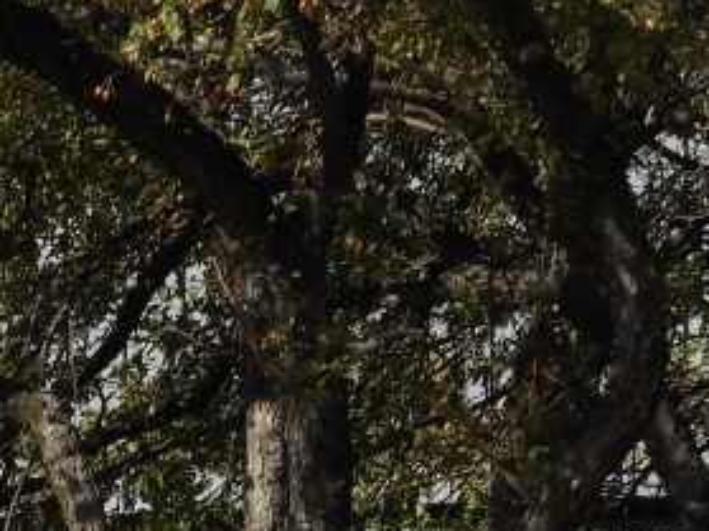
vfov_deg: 5.6
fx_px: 5282
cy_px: 1080
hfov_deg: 7.6
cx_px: -244
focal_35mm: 258
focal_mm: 9
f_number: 4
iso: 100
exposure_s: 1/1000
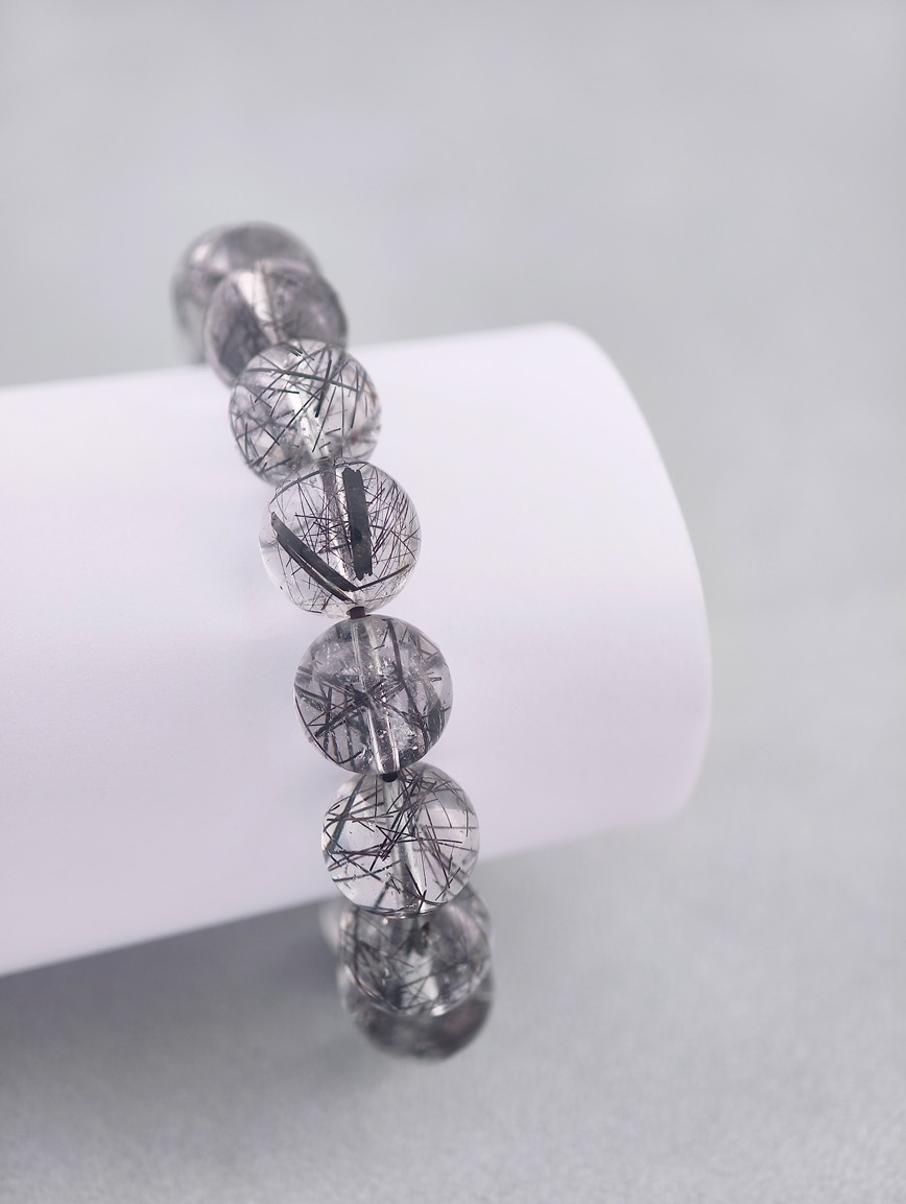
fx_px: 2959
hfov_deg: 17.4
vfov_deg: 23.0
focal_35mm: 85
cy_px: 602
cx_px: 453
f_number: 2.67
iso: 125
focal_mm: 22.48
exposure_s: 1/160
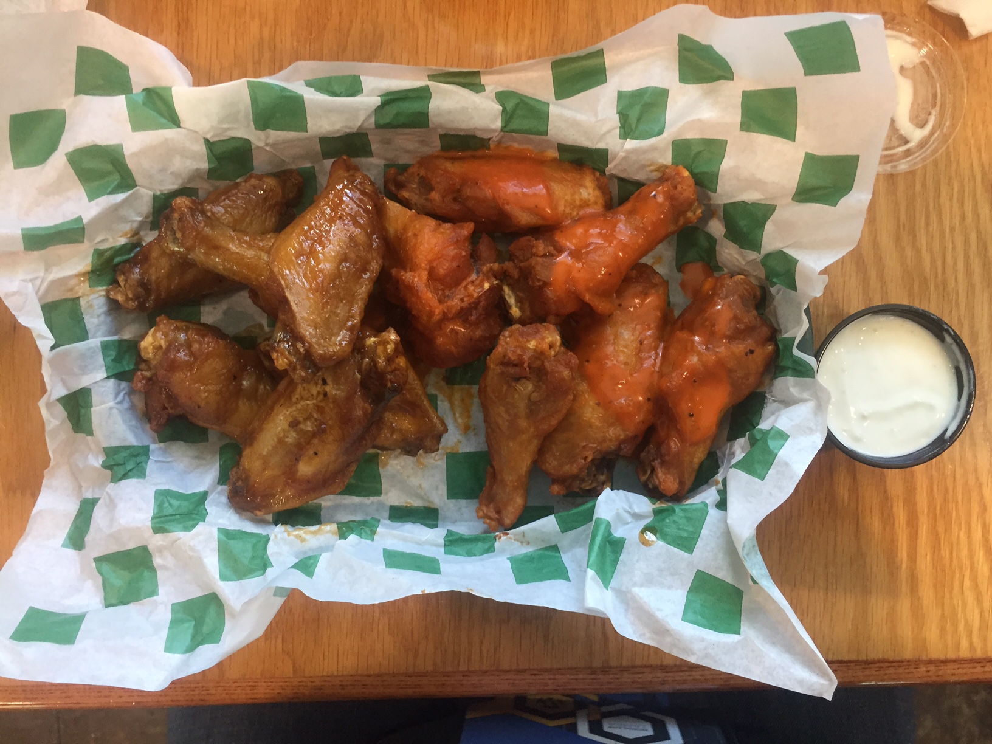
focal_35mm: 29
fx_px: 831
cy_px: 372
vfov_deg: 48.2
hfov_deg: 61.7
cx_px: 496
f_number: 2.2
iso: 125
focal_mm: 4.15
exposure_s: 1/30
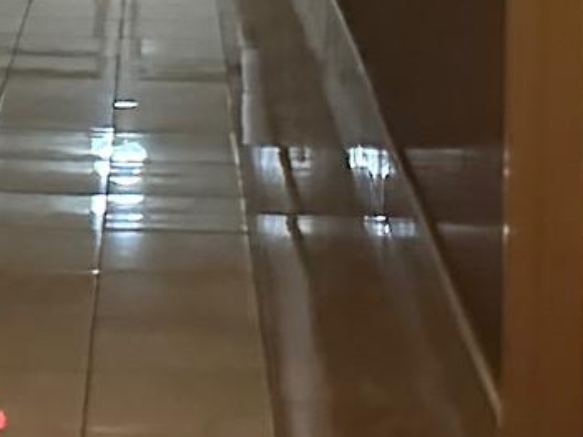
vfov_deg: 10.4
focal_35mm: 140
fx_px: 2357
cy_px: -96
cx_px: -178
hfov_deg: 13.6
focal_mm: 6.86
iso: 800
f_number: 1.78
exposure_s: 1/40
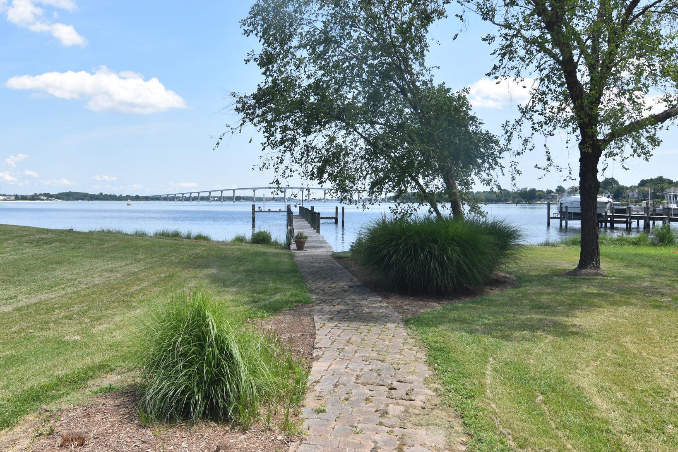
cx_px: 282
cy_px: 220
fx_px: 565
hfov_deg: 61.6
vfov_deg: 43.6
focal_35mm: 30
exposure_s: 1/200
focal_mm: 16
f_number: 9
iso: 100
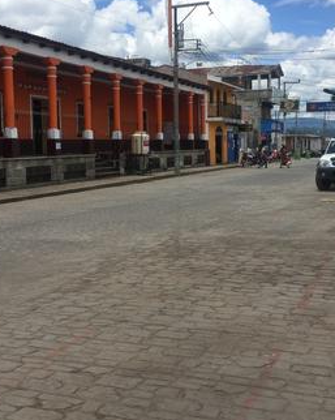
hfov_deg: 34.1
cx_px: 181
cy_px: 183
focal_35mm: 44
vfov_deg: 42.0
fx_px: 546
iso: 32
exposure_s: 1/2825
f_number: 2.2
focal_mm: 4.15
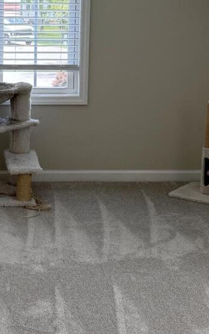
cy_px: 113
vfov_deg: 22.5
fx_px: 838
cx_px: 18
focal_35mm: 92
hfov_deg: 14.1
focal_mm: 6.76
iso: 80
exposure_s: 1/159
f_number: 1.78
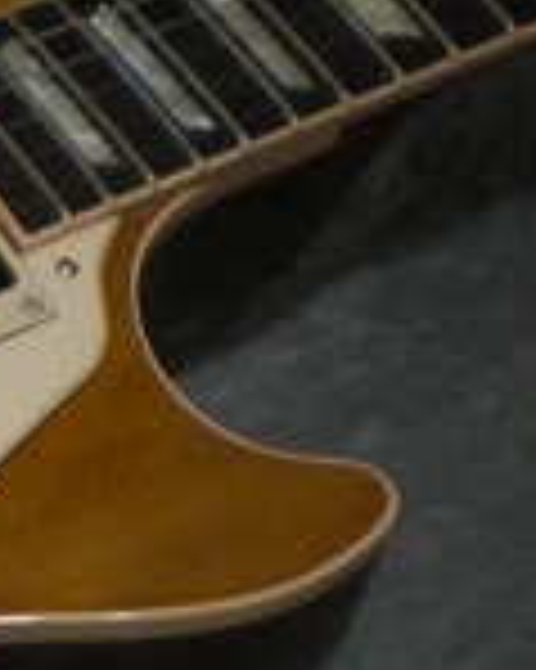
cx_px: -667
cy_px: 713
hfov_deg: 9.1
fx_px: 3097
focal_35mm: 156
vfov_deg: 12.2
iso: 250
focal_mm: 6.3
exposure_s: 1/50
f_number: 3.1
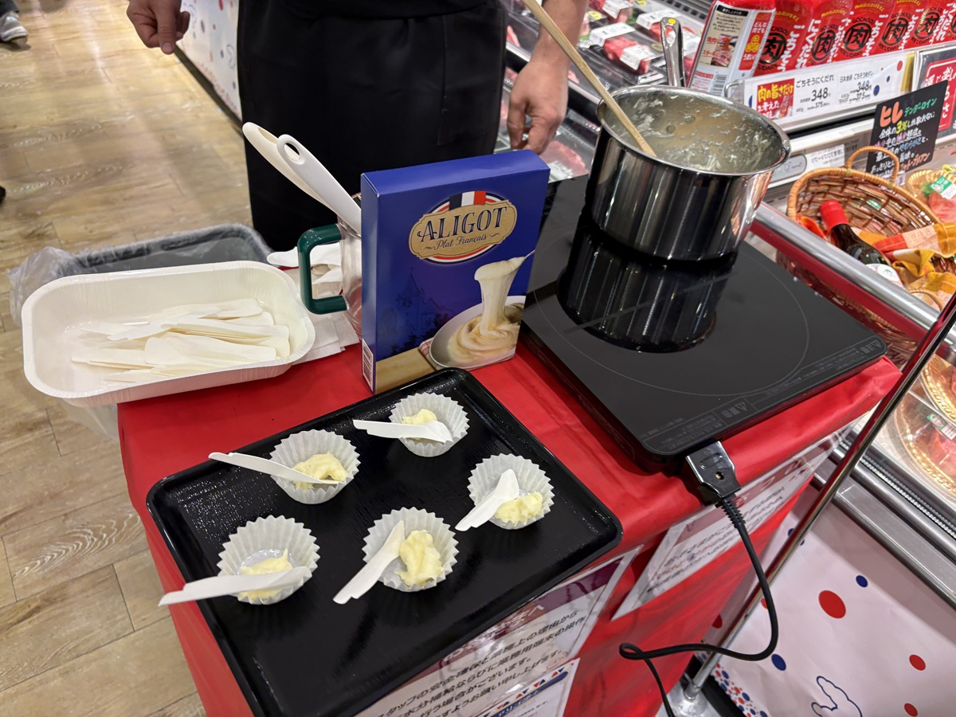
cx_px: 478
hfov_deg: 67.3
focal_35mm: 26
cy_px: 358
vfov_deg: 53.1
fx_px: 718
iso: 80
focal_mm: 5.96
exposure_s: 1/50
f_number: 1.6
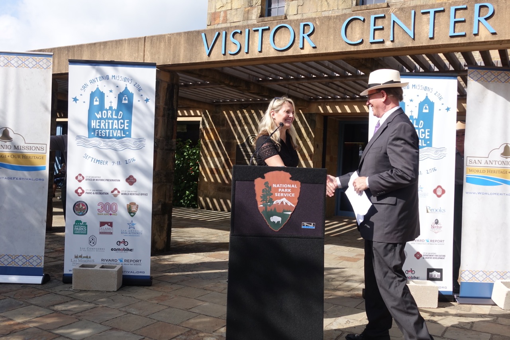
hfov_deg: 55.8
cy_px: 170
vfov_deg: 38.9
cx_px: 255
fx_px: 482
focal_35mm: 34
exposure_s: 1/640
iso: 125
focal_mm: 12.64
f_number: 4
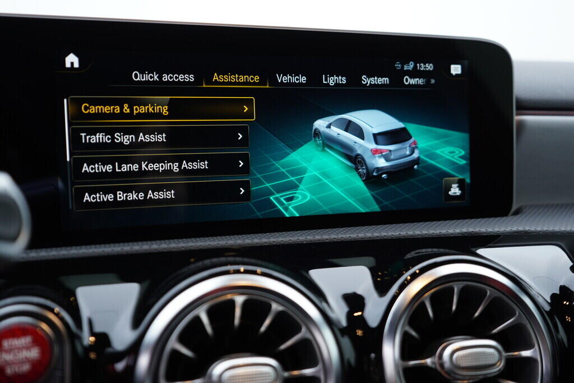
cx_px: 287
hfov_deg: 53.1
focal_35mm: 36
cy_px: 192
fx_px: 574
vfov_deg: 36.9
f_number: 2.8
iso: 125
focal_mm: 24
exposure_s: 1/40
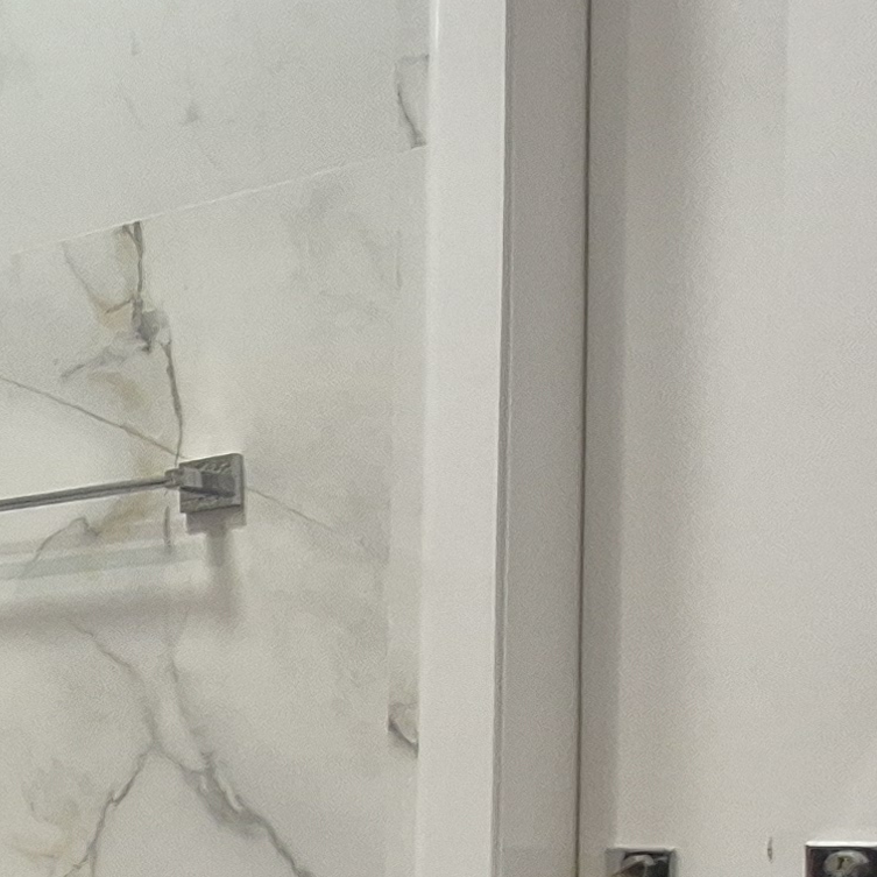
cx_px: -1032
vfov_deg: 26.4
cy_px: 918
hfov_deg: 17.0
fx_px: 1748
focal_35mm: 61
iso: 250
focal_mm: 1.74
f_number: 2.2
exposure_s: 1/60
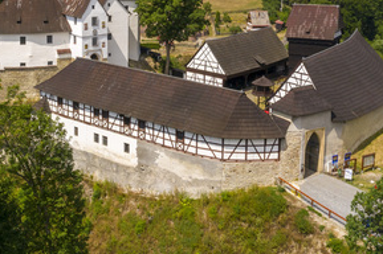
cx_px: 123
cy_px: 37
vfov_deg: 20.8
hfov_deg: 31.2
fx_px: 680
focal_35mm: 64
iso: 100
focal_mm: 10.26
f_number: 8
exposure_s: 1/80
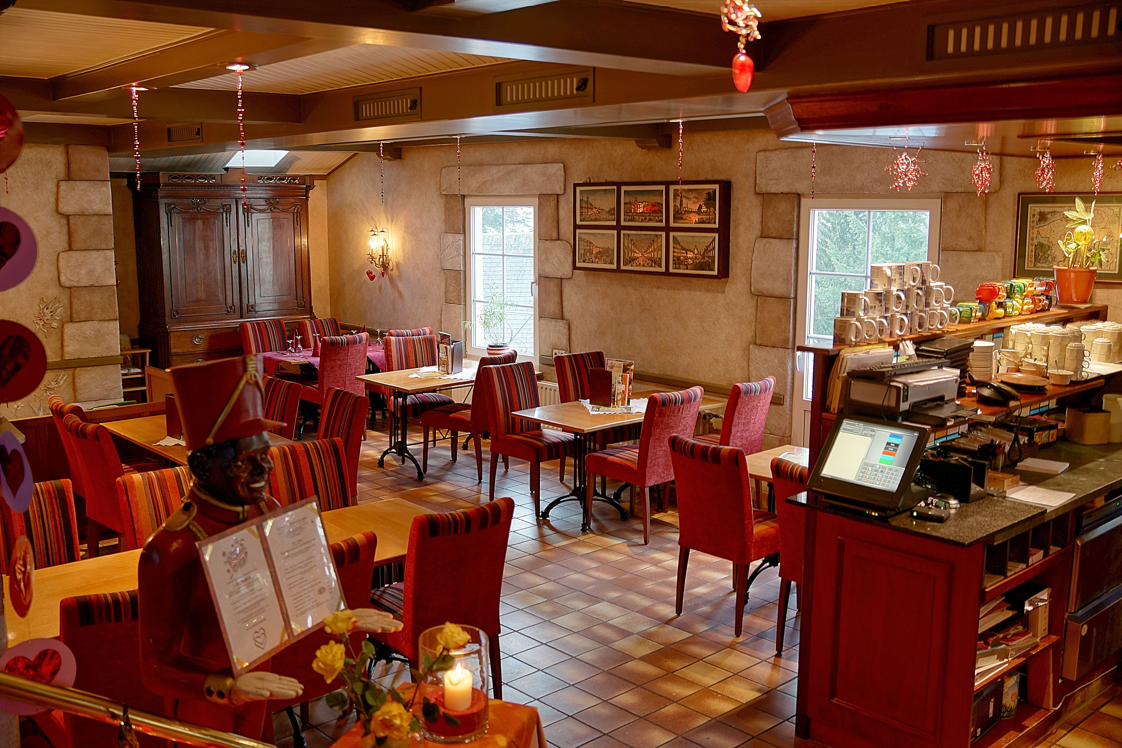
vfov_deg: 40.0
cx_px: 561
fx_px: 1028
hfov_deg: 57.2
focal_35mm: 33
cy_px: 374
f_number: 3.2
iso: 100
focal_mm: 22
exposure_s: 1/10
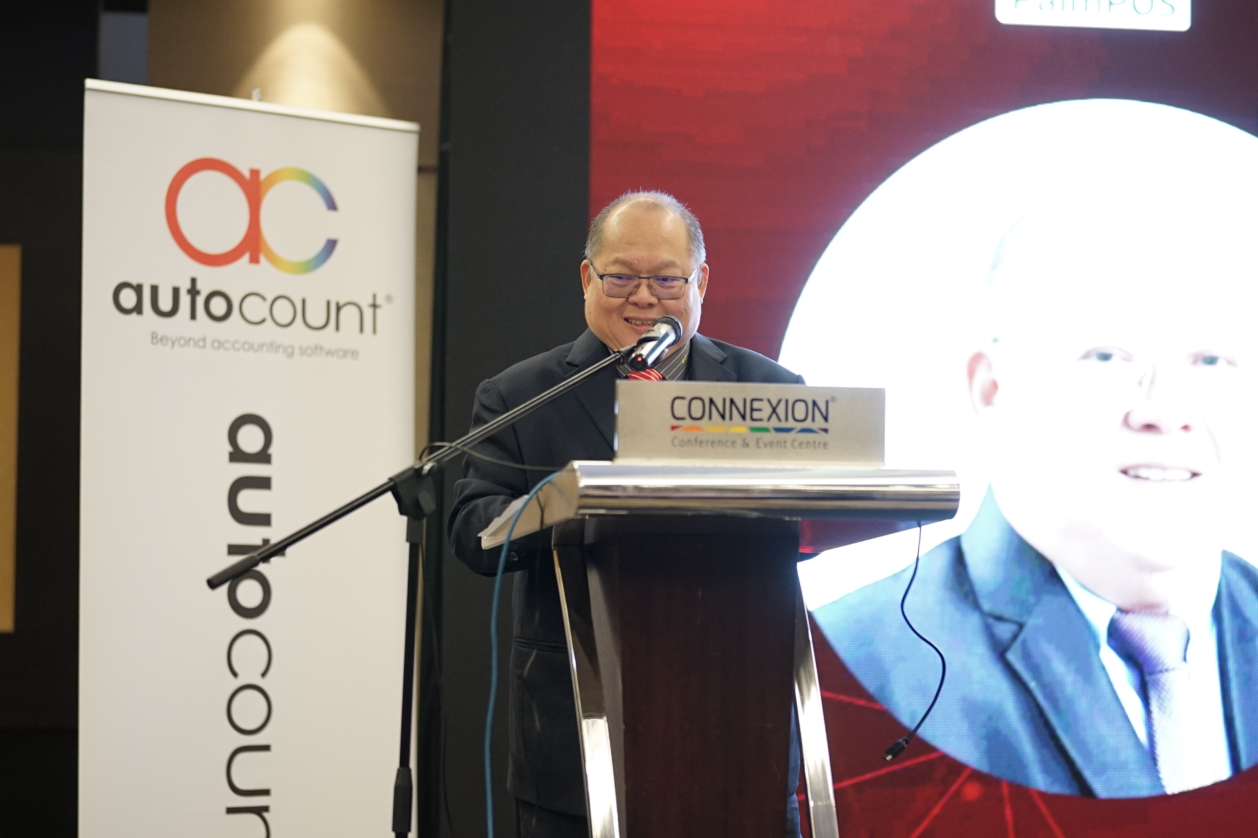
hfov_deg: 27.0
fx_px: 2621
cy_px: 419
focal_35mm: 75
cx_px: 629
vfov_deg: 18.2
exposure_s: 1/125
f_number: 1.4
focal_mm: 50
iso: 1000
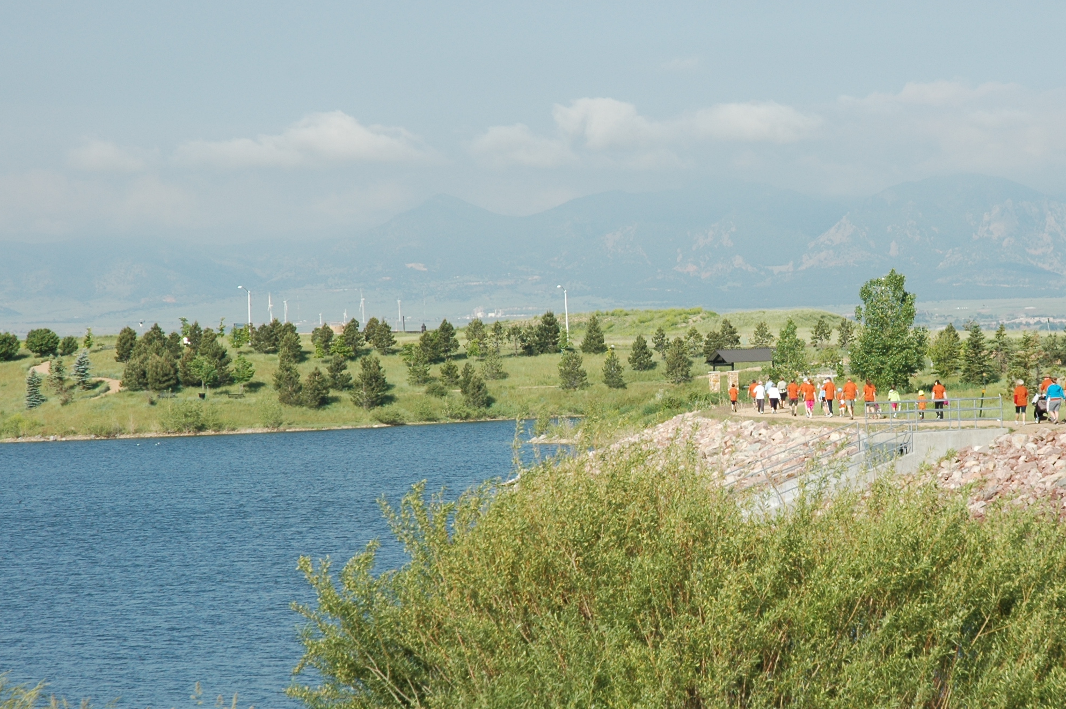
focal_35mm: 159
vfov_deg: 8.6
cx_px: 775
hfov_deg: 12.9
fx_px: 4705
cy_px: 408
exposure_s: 1/320
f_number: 9
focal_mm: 70
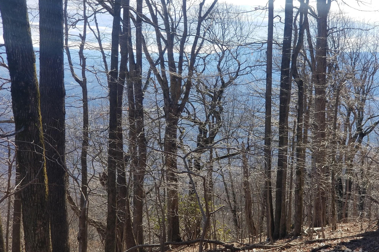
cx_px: 191
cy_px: 140
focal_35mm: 55
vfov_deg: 24.6
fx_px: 579
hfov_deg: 36.2
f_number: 2.4
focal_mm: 6
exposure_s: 1/366
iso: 25
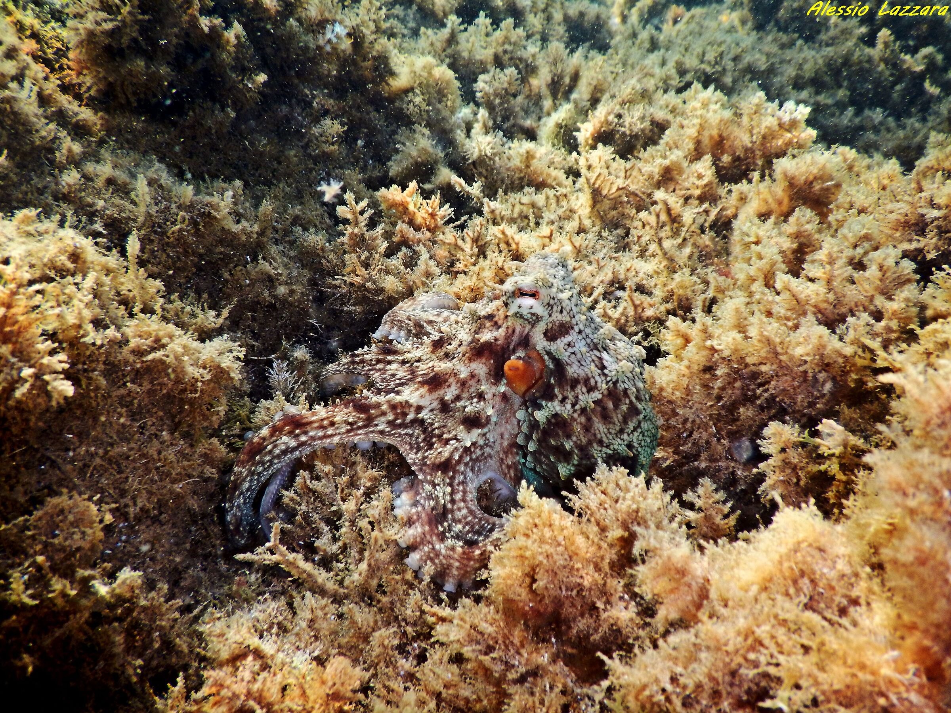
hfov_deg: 71.6
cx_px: 476
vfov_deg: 56.8
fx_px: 659
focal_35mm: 24
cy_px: 356
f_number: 2.8
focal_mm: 4.3
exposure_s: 1/250
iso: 125
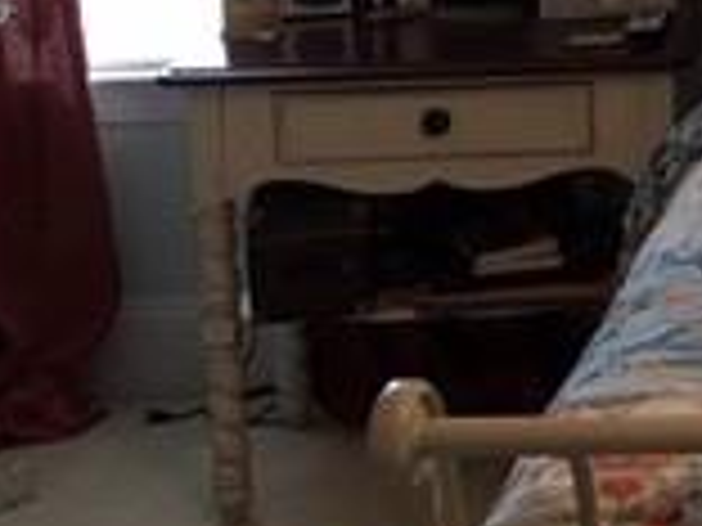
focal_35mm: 119
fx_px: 2413
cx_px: 1242
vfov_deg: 12.1
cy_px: -126
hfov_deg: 14.6
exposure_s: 1/15
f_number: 2.2
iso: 50
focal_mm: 4.15
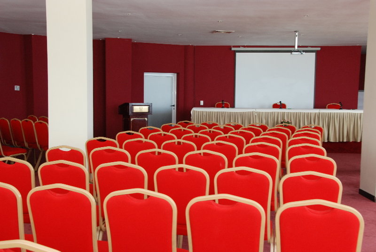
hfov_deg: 44.9
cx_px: 188
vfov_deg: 30.9
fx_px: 455
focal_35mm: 44
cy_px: 126
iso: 400
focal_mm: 29
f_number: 9
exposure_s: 1/13
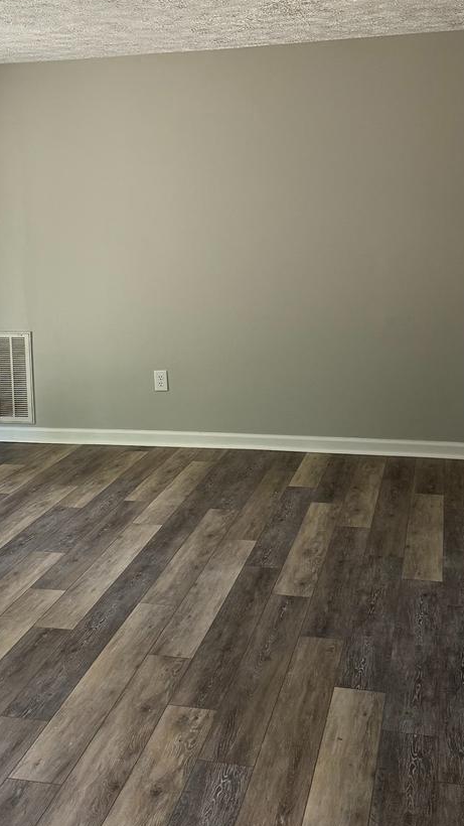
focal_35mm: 49
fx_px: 1072
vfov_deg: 42.0
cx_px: 141
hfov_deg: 24.3
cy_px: 355
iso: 200
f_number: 1.78
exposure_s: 1/60
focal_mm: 6.86
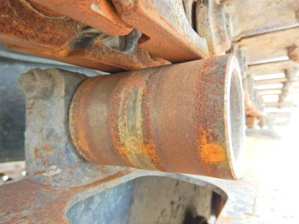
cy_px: 112
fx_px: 207
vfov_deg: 56.8
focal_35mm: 24
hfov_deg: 71.6
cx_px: 150
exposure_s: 1/40
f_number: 2.8
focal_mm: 4.3
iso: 125
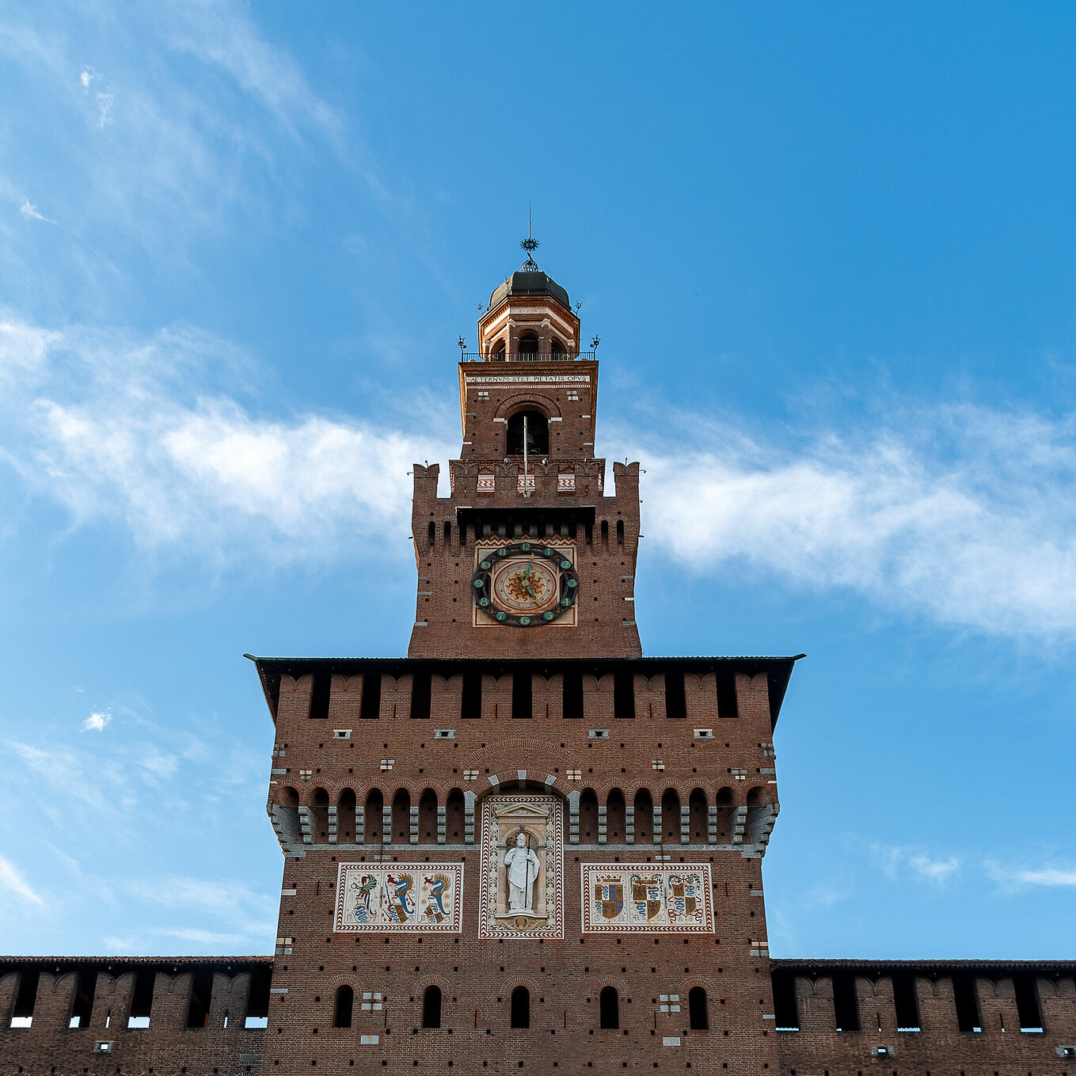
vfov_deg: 44.1
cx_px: 506
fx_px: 1266
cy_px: 844
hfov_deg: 46.0
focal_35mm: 36
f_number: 11
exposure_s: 1/90
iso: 100
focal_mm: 24
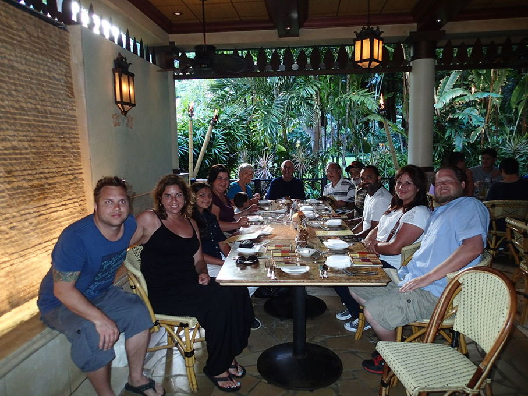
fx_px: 381
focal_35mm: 25
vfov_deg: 54.9
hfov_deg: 69.4
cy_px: 198
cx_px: 264
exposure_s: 1/30
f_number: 2
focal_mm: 4.5
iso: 200
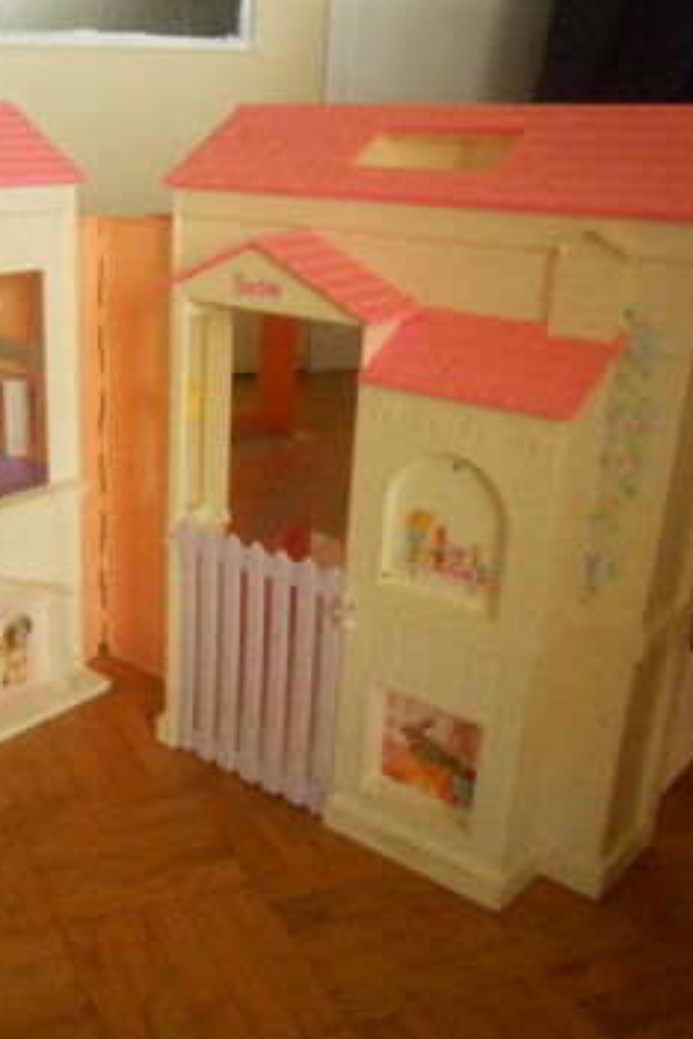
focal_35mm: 37
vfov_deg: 51.9
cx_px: 145
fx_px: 1068
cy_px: 527
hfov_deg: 34.9
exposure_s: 1/100
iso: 800
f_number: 3.5
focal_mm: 4.6
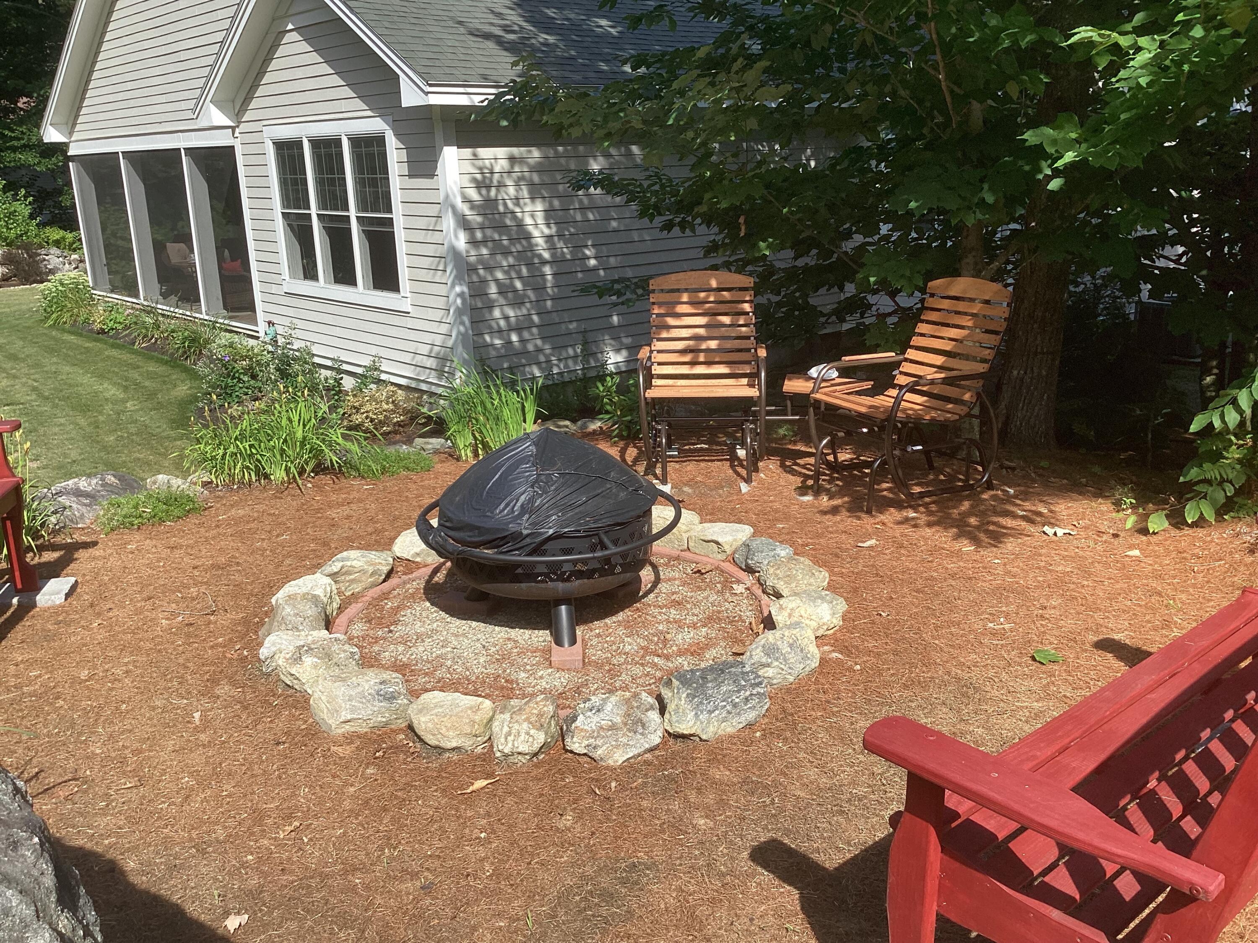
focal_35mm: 31
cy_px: 472
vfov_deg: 45.4
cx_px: 629
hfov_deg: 58.4
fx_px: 1127
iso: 25
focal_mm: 3.3
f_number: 2.4
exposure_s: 1/762
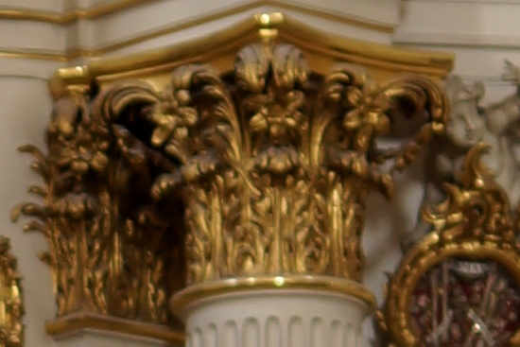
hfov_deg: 38.2
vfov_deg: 26.0
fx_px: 751
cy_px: 174
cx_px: 260
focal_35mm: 52
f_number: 1.8
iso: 100
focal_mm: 35
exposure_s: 1/40
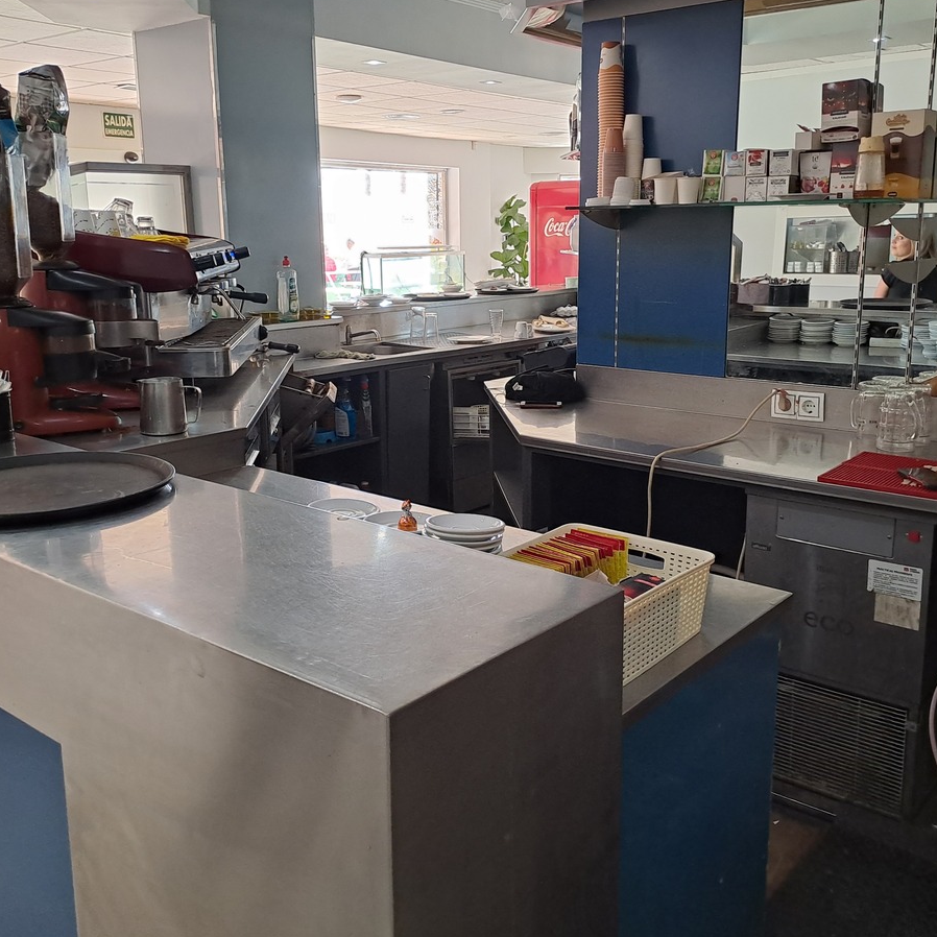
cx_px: 491
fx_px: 980
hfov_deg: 51.1
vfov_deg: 51.1
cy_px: 447
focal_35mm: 32
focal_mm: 4.65
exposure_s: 1/50
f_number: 1.8
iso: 160
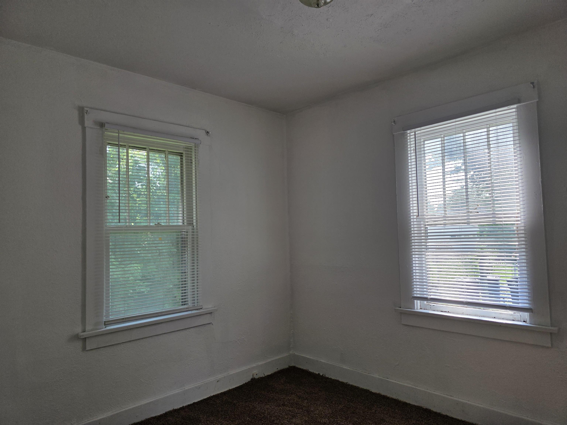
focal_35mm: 23
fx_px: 377
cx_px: 284
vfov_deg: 58.9
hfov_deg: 73.9
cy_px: 212
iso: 50
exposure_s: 1/359
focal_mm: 6.3
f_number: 1.7
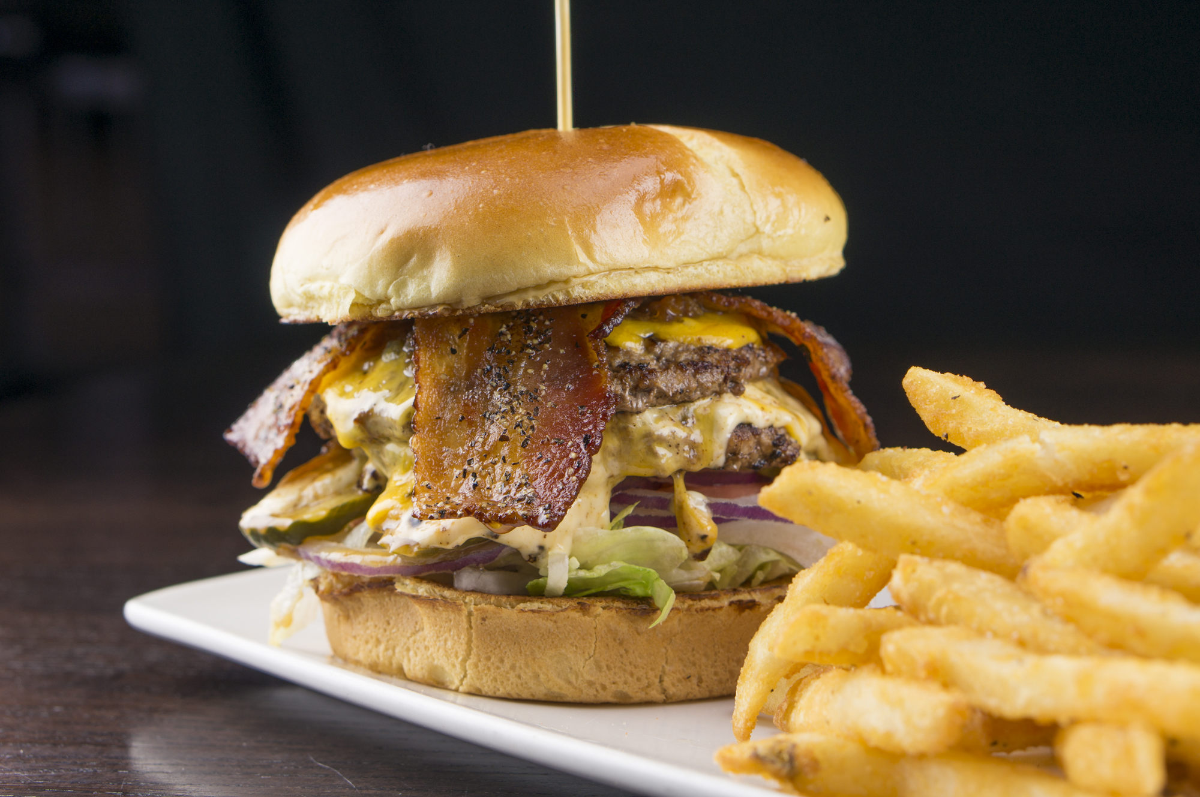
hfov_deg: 27.0
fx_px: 2497
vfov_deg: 18.1
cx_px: 600
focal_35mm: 75
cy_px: 398
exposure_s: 1/25
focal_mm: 50
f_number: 5.6
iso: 100
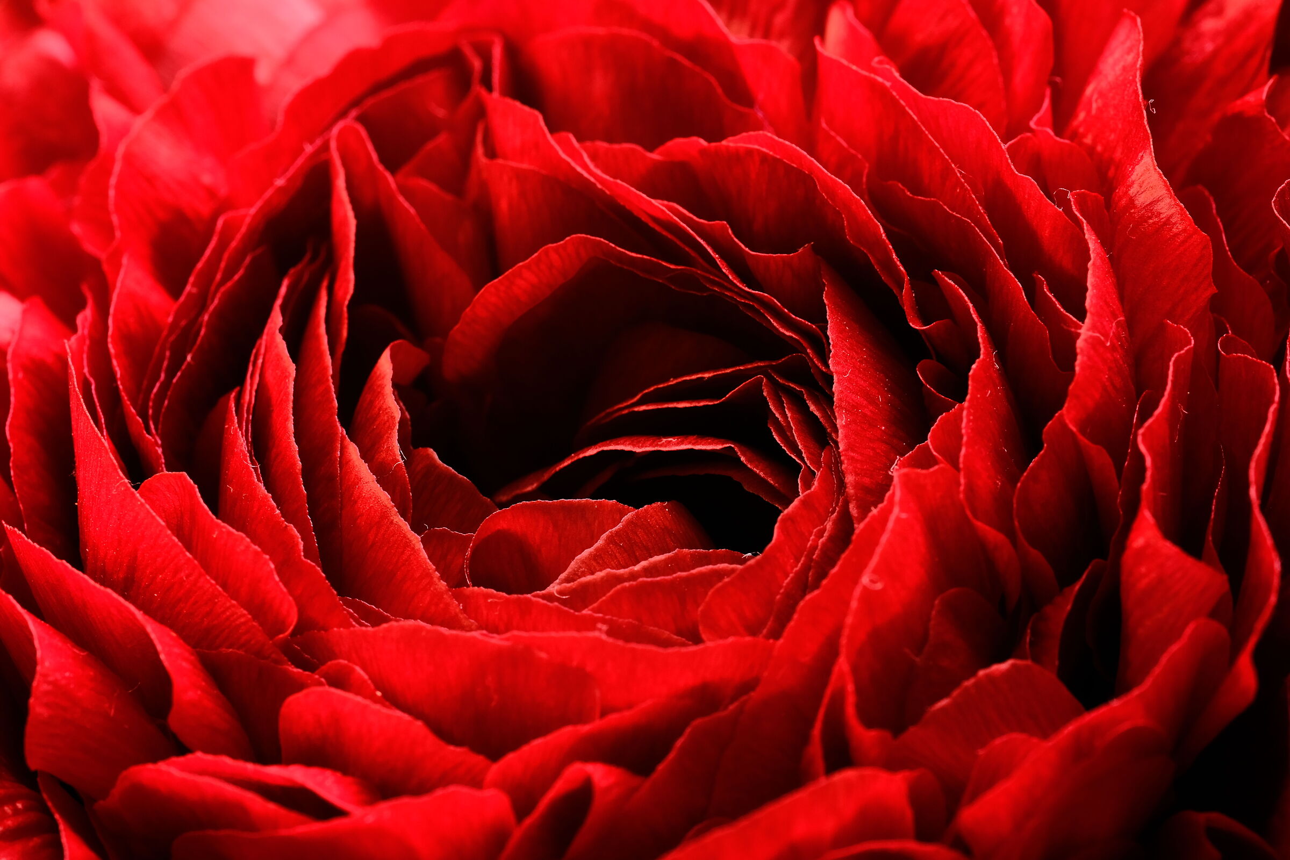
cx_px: 645
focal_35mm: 158
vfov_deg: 8.7
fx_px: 5661
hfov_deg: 13.0
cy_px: 430
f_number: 13
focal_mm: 105
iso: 160
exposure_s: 4
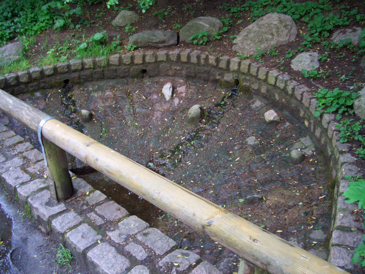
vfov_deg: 40.7
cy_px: 137
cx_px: 182
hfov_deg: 52.6
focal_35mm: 35
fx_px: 369
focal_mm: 5.8
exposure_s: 1/20
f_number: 2.6
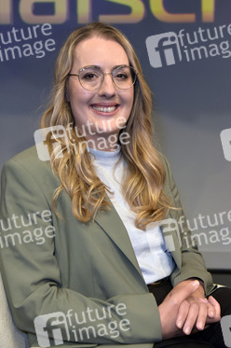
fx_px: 569
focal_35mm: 59
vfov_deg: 33.9
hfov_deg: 23.0
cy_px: 186
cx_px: 109
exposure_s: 1/160
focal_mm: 55
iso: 1250
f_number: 5.6
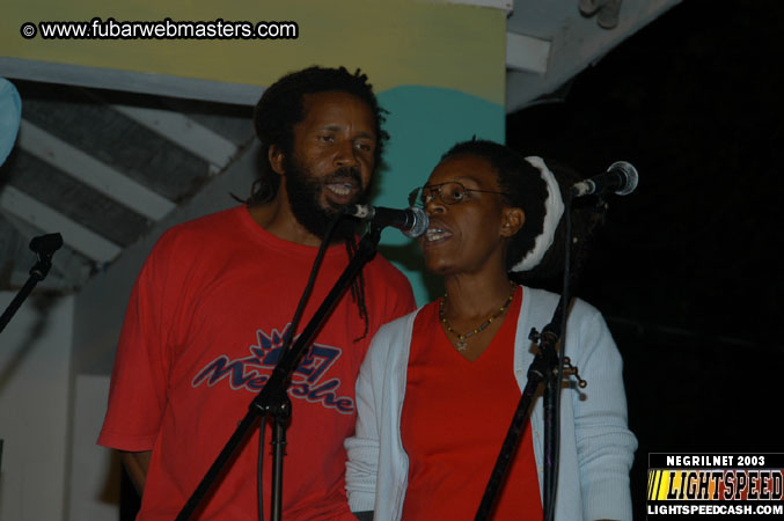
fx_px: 2774
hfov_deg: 16.1
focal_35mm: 128
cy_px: 260
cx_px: 392
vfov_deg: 10.7
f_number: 5
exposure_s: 1/60
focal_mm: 85
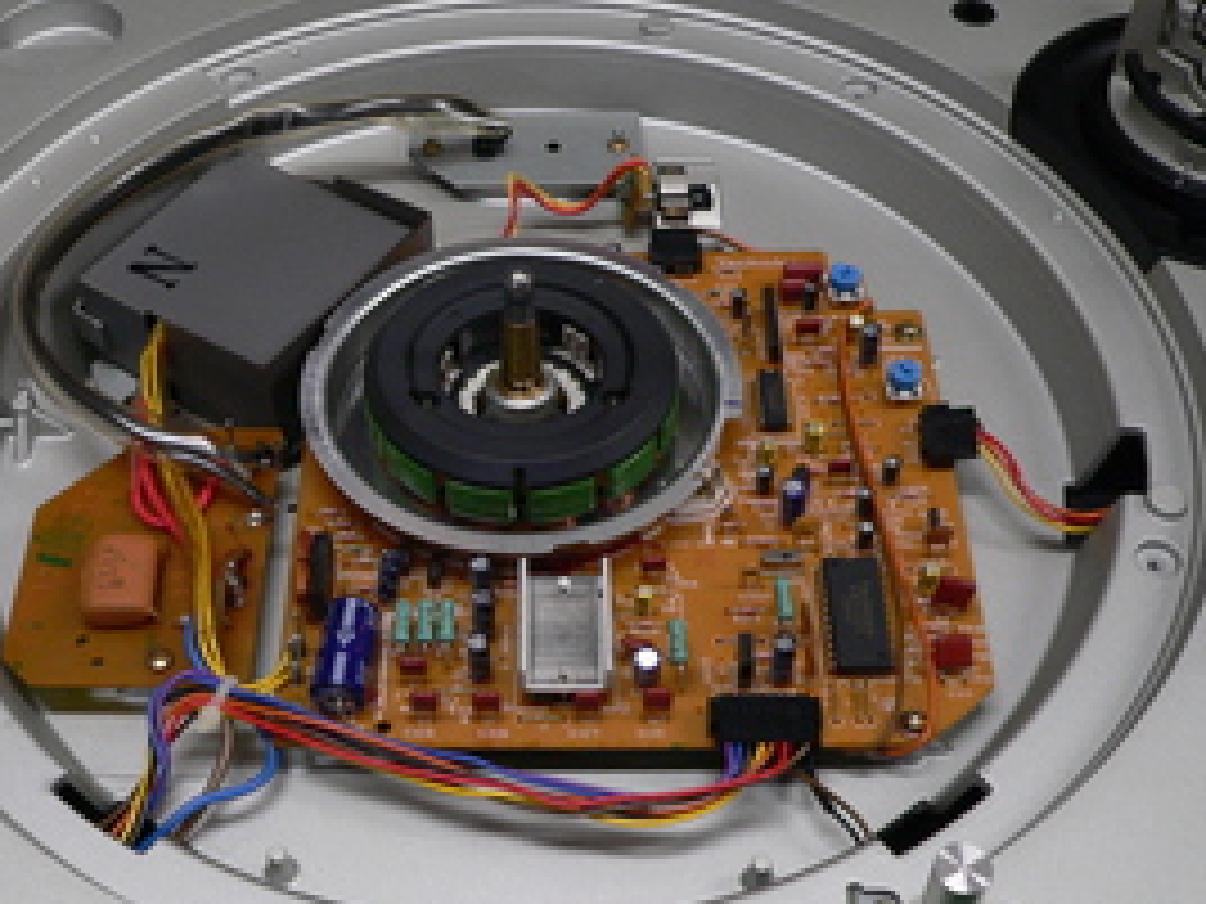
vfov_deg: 28.5
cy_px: 497
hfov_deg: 37.3
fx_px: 1777
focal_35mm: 51
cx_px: 454
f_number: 2.8
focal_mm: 6
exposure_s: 1/50
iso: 200
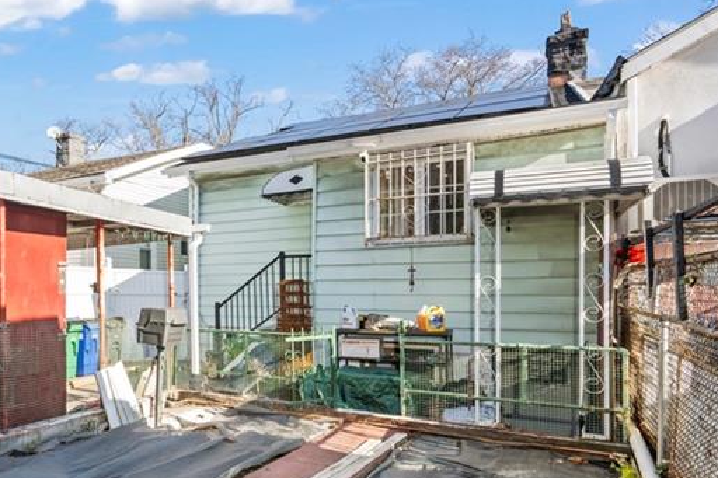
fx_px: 558
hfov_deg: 56.8
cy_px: 292
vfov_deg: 46.1
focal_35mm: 28
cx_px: 77
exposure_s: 1/15
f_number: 11
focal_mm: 14
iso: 100
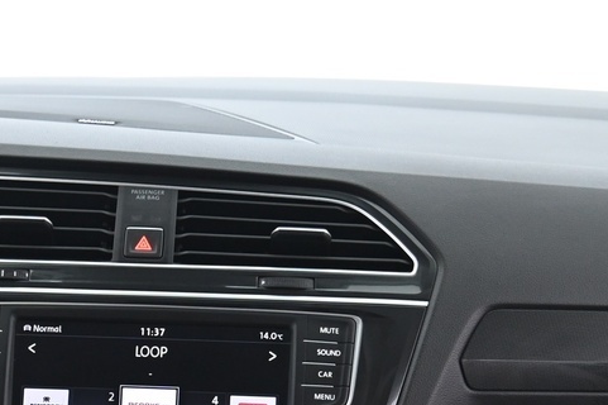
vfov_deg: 15.4
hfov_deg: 24.6
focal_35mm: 81
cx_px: 107
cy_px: 634
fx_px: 1367
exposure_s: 1/15
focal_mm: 24
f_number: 4
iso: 2000
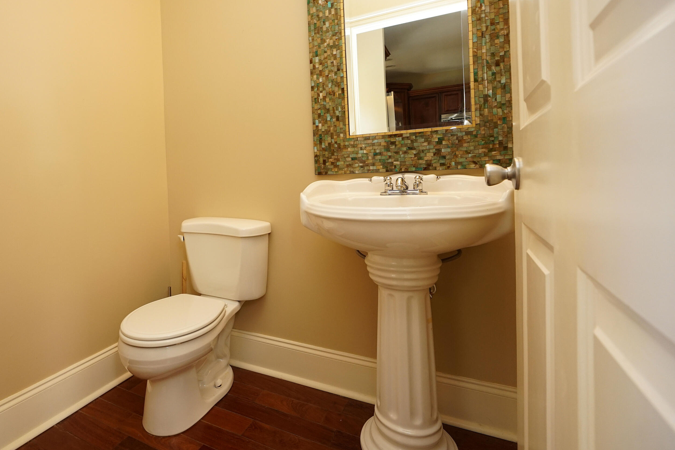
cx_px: 284
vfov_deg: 66.9
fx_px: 337
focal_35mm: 18
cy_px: 185
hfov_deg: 89.3
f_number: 4
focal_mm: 10
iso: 640
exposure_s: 1/60
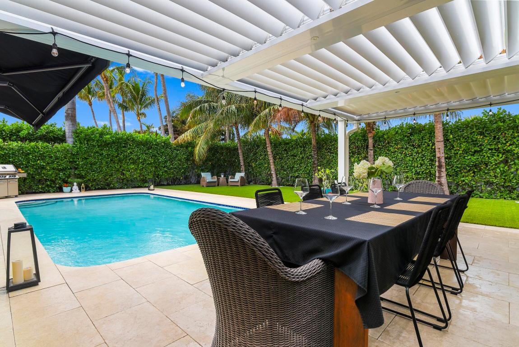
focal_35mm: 18
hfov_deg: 90.0
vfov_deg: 67.4
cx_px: 260
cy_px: 174
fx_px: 260
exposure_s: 1/30
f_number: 8
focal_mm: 18
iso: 200
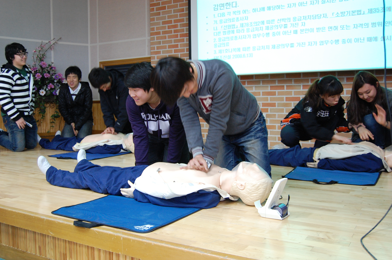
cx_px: 196
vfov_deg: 36.7
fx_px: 391
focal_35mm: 36
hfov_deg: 53.2
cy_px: 130
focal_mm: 24
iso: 800
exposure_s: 1/25
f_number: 4
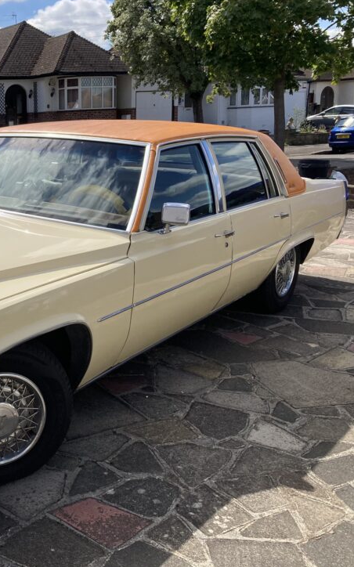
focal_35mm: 42
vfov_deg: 47.2
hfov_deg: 28.5
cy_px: 276
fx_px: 649
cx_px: -7
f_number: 1.8
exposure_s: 1/3003
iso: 25
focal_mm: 3.99
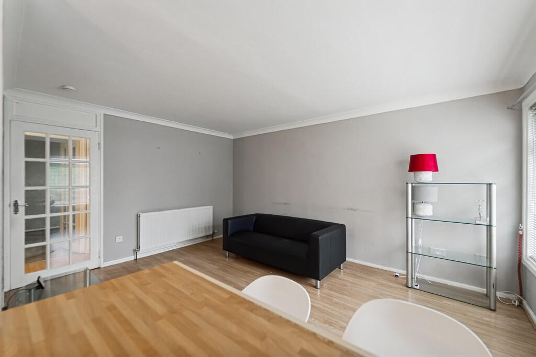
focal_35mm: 14
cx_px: 268
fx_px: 208
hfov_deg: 104.2
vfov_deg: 81.2
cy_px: 178
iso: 800
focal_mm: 14
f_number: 3.5
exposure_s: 1/100
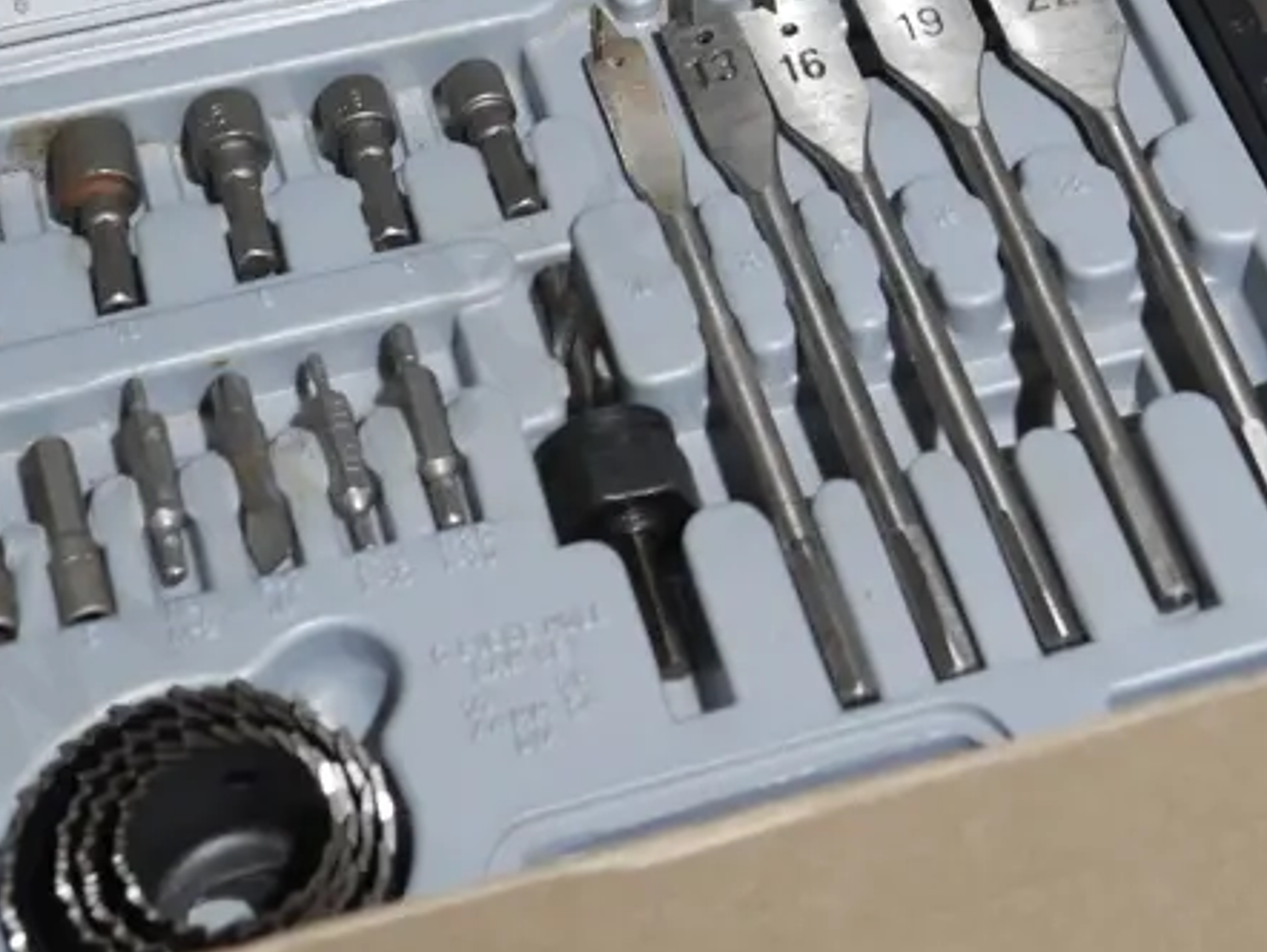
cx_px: 1104
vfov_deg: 14.2
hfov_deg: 19.0
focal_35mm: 102
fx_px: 3735
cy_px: -125
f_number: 4.7
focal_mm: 22
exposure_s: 1/60
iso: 640
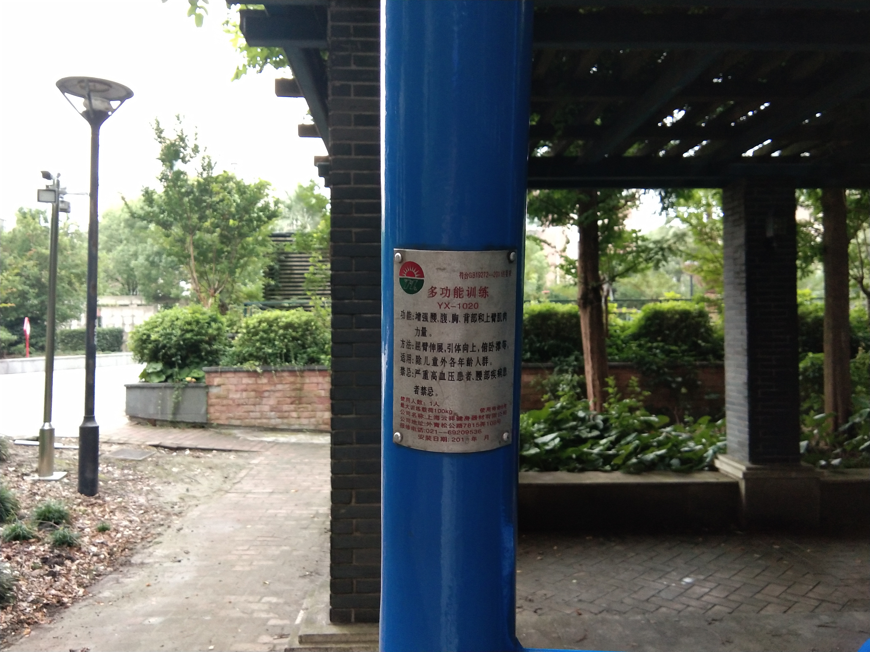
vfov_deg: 45.4
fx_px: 779
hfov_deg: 58.4
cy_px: 326
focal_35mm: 31
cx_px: 435
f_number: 2.2
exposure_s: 1/33.3
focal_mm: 3.69
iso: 400
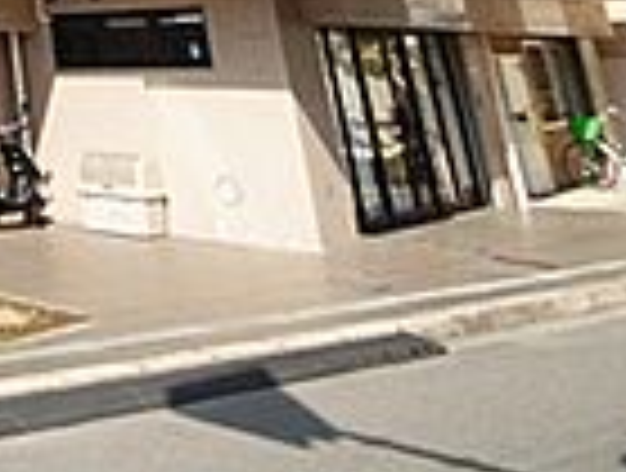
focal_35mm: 53
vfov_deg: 21.7
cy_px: -288
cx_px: -293
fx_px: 961
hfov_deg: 26.8
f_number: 7.1
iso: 100
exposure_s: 1/200
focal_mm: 8
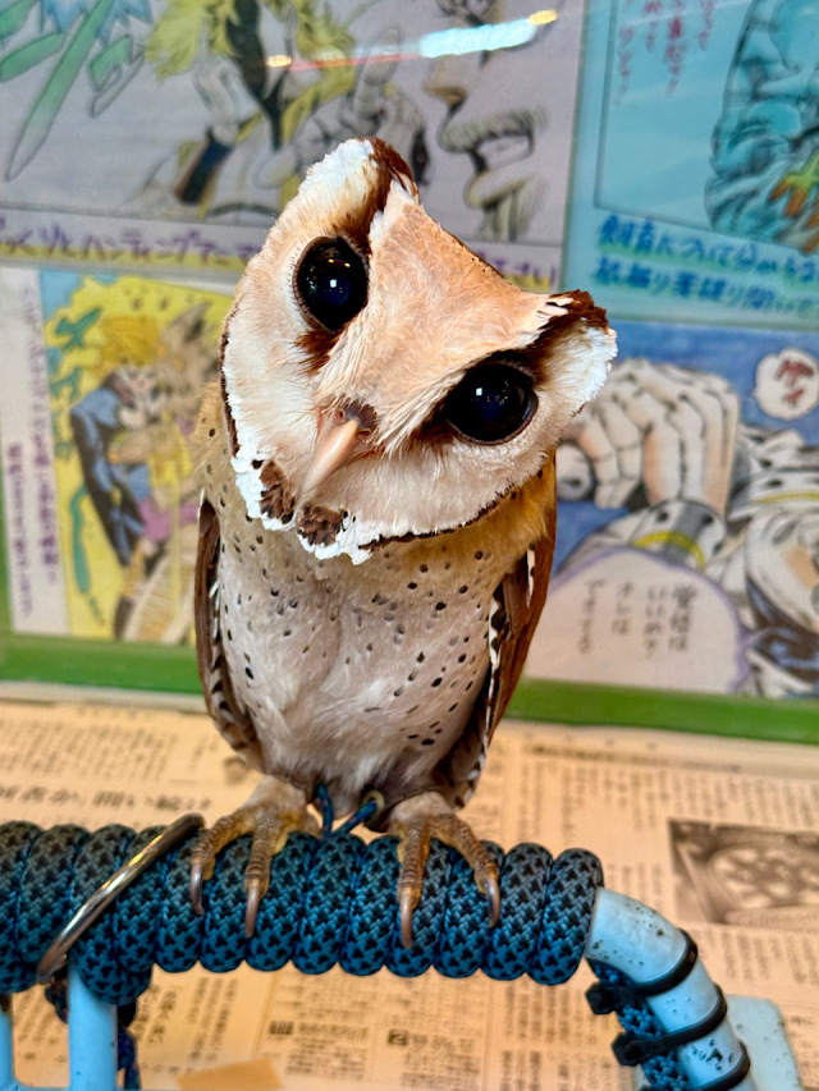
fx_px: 1514
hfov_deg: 30.3
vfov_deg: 39.7
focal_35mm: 48
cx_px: 410
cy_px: 546
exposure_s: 1/120
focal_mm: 6.76
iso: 64
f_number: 1.78
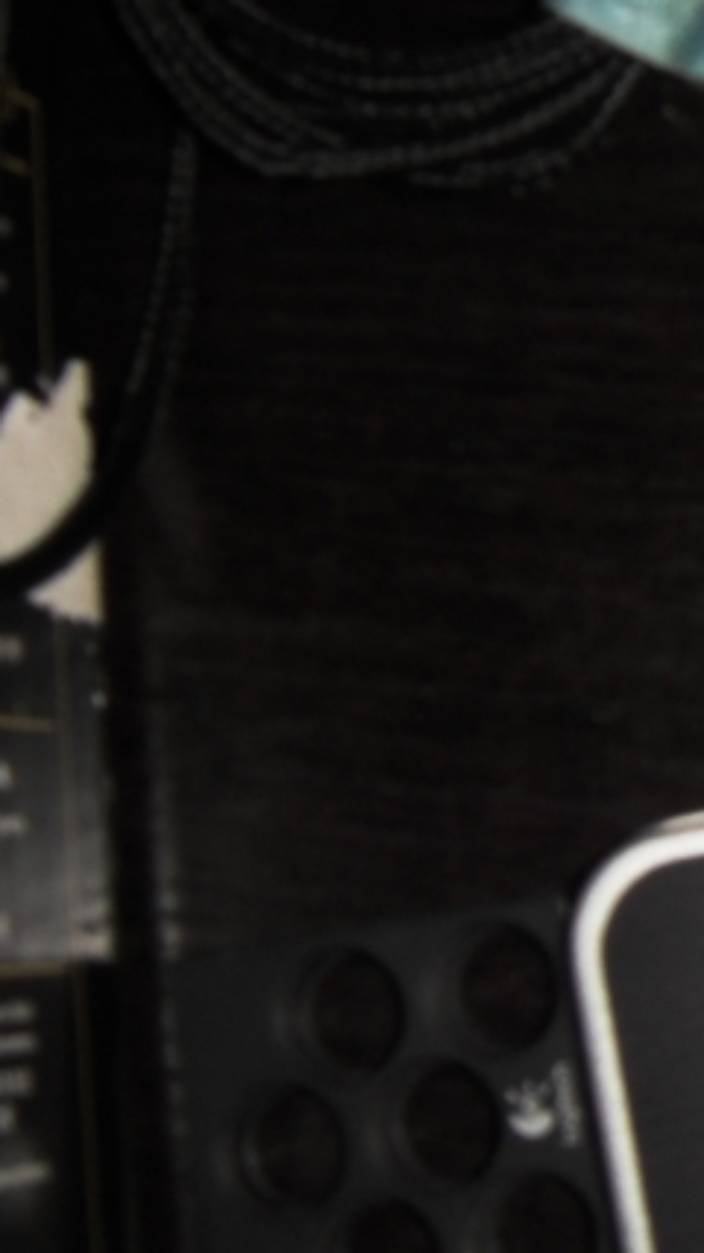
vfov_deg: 20.9
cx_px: 1264
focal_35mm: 102
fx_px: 3387
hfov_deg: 11.1
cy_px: 478
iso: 100
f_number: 3.5
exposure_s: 1/45
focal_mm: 6.6
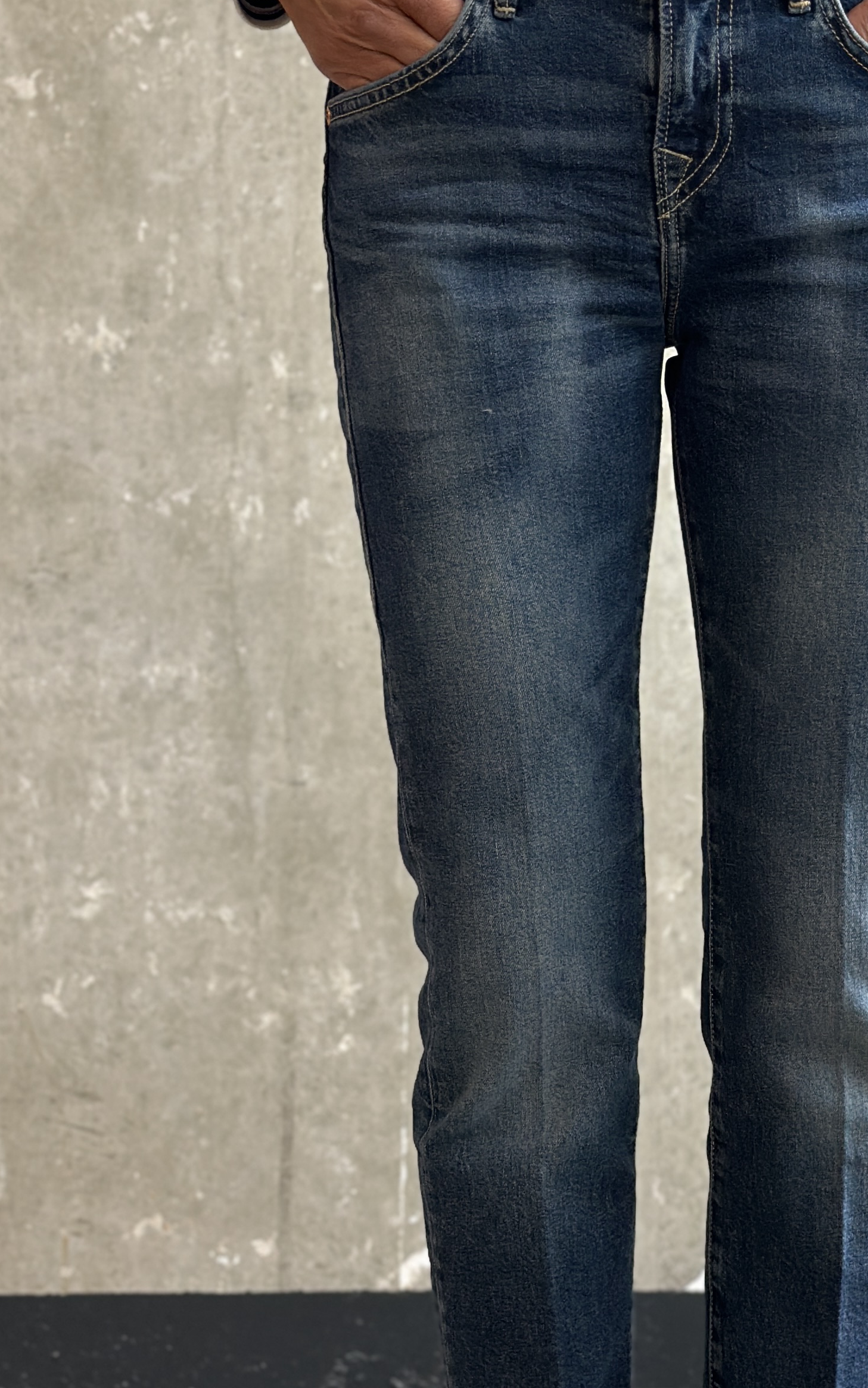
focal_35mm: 88
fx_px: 3331
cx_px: 632
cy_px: 854
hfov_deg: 14.8
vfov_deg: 23.5
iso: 125
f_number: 1.78
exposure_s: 1/112
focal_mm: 6.86
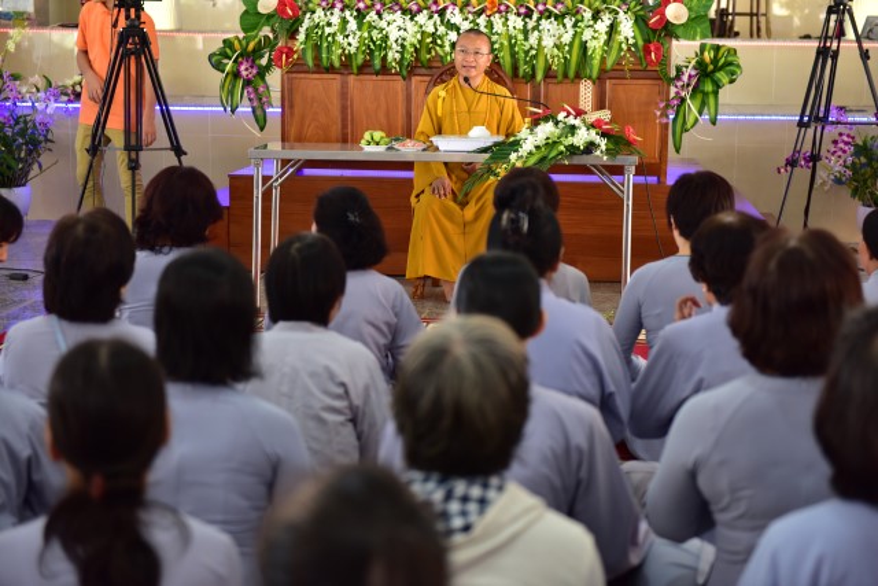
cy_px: 293
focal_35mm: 70
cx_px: 439
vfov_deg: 19.5
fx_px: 1707
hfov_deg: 28.8
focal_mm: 70
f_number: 2.8
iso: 1000
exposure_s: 1/125
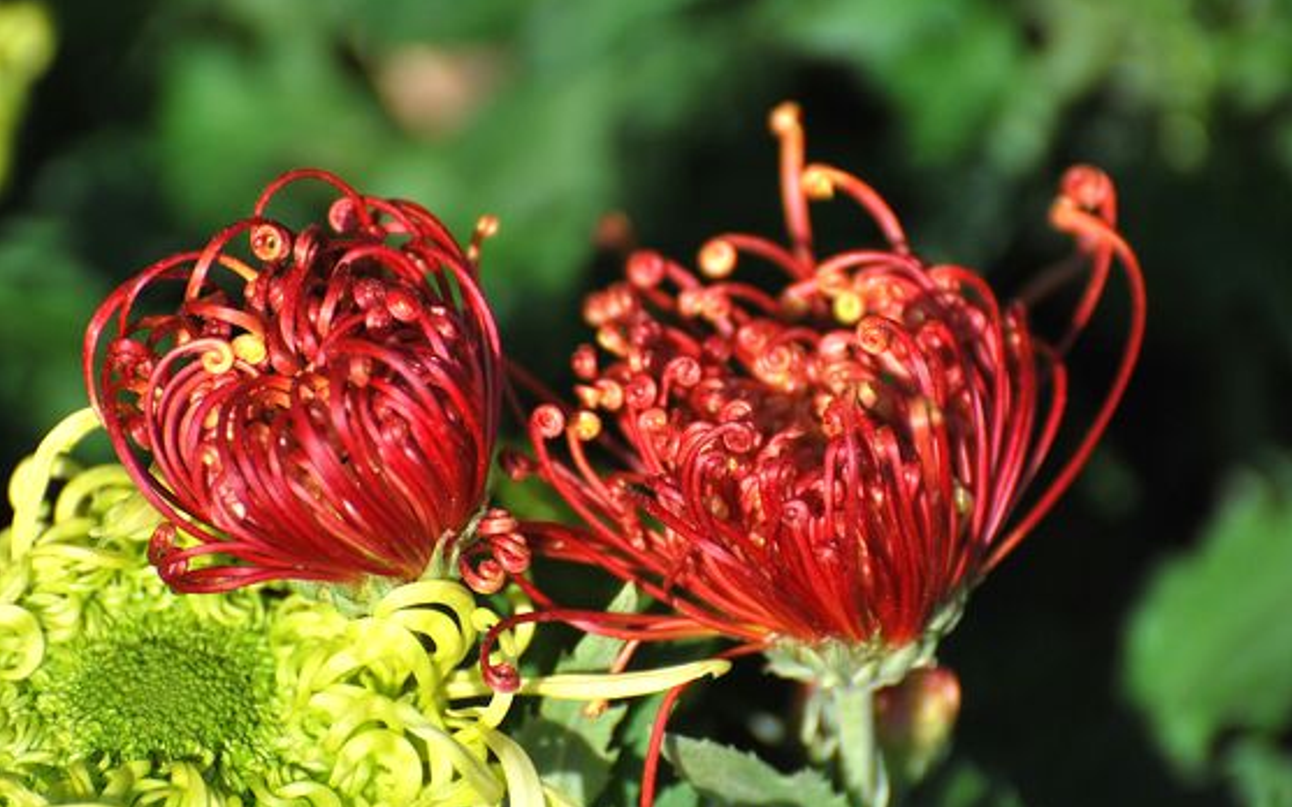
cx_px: 645
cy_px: 379
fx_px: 15174
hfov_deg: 4.9
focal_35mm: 431
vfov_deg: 3.0
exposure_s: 1/1000
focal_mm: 280
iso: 200
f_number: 5.6
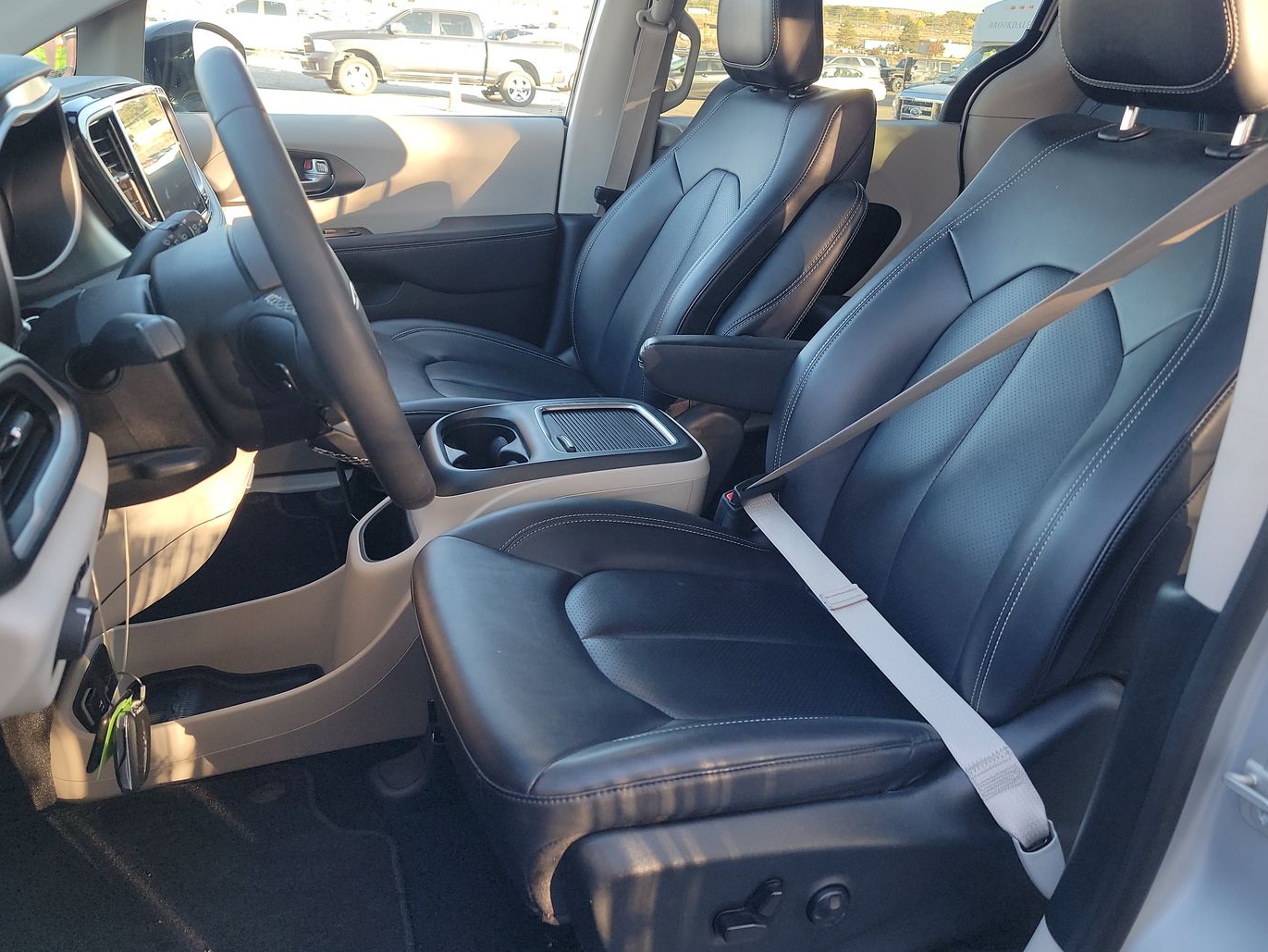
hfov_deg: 63.4
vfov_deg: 49.6
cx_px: 671
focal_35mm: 28
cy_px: 407
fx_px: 1026
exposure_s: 1/59
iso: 122
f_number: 1.8
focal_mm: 6.7
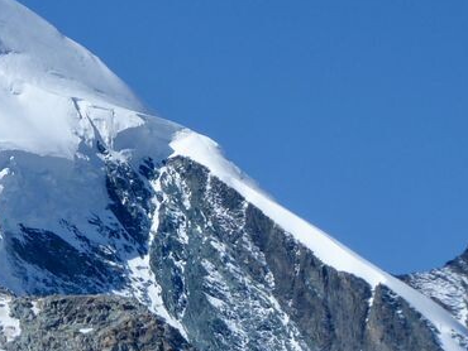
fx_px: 4275
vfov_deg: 4.7
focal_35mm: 316
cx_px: -49
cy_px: 207
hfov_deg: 6.2
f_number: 5.1
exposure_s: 1/800
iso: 80
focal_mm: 19
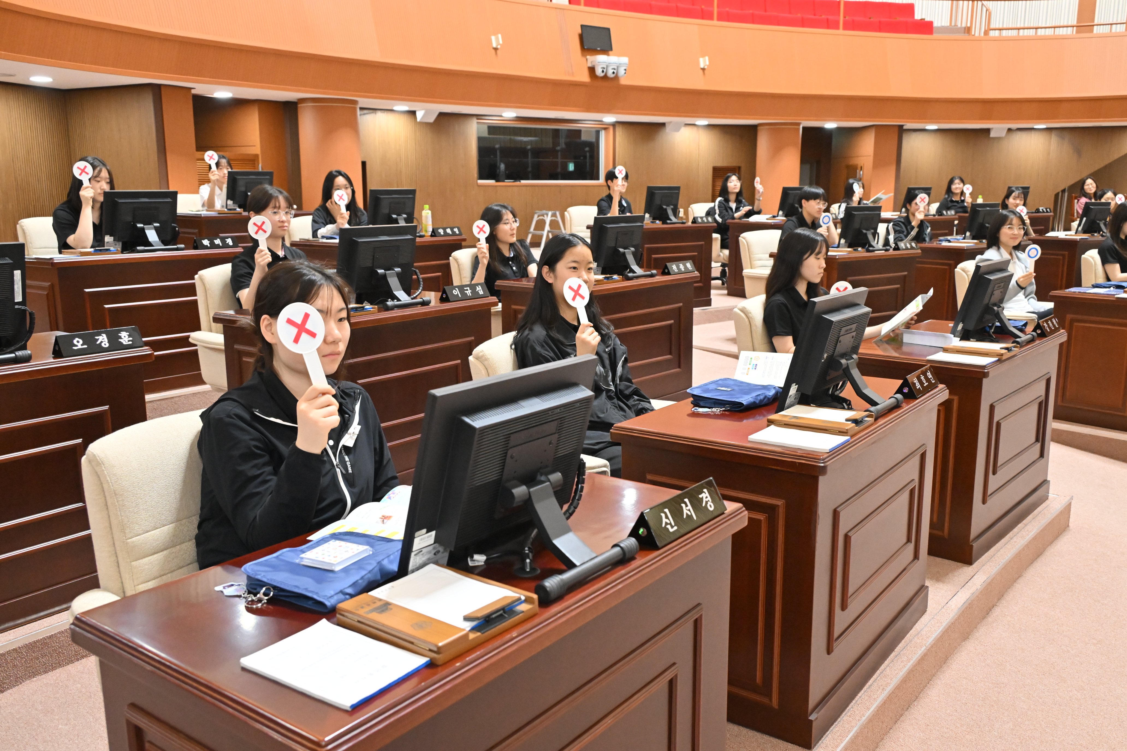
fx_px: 970
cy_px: 376
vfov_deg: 42.3
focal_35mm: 31
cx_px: 564
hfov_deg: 60.3
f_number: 6.3
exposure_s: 1/200
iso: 5000
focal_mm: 31
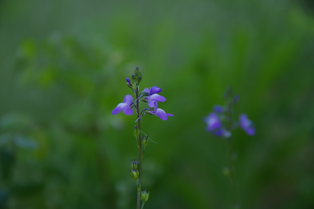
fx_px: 915
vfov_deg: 13.0
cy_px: 104
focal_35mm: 105
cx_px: 157
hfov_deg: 19.5
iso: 200
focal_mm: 70
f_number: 4
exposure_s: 1/125
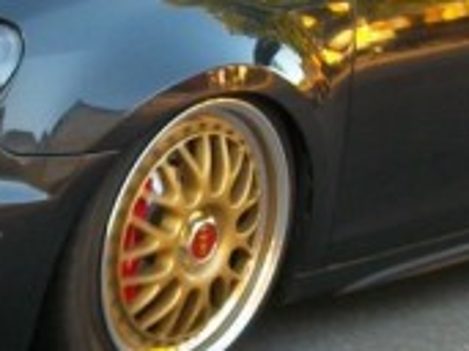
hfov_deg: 12.4
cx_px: 134
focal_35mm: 159
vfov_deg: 9.3
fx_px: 2153
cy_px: 208
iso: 80
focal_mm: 5.7
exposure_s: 1/40
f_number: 2.9
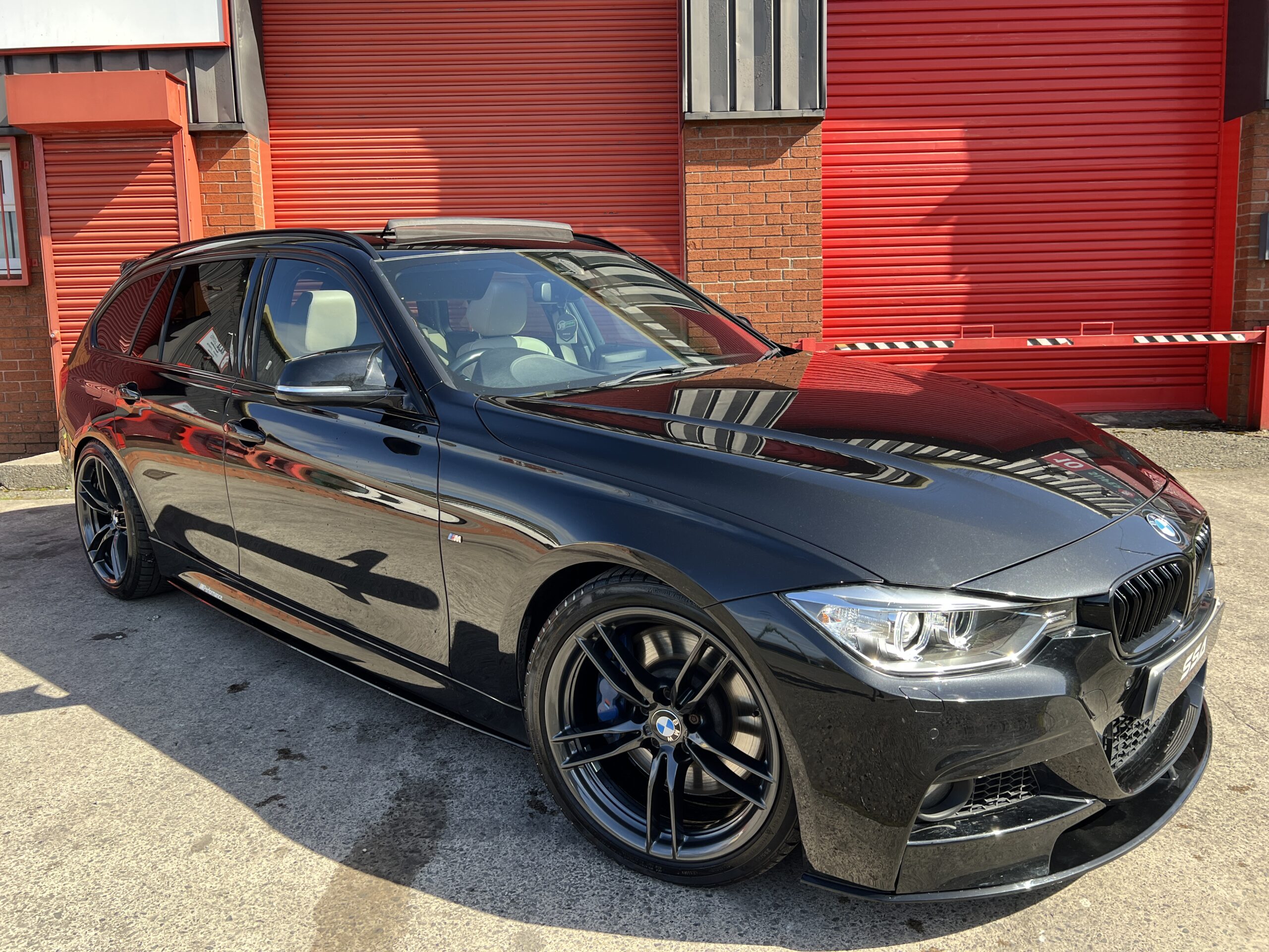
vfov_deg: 53.1
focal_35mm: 26
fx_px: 953
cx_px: 634
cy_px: 476
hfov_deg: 67.3
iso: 50
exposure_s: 1/728
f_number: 1.5
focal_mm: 5.7
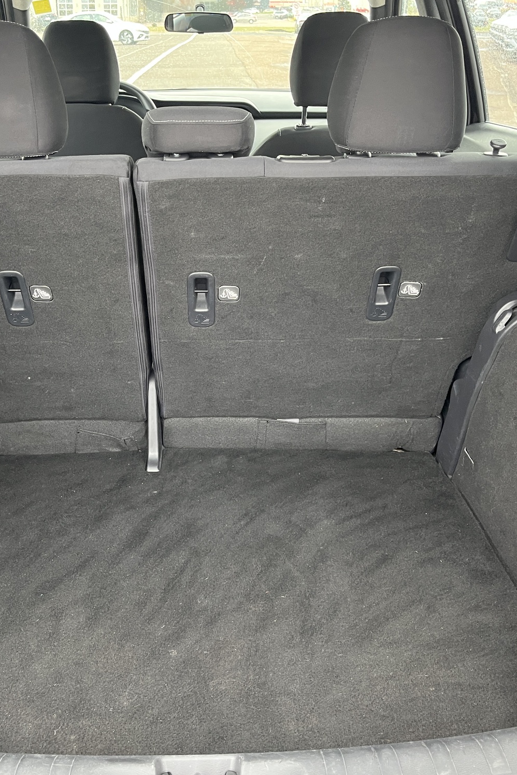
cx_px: 224
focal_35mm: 37
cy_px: 393
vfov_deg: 51.9
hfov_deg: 35.9
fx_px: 797
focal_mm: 5.1
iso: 125
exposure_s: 1/73
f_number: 1.6
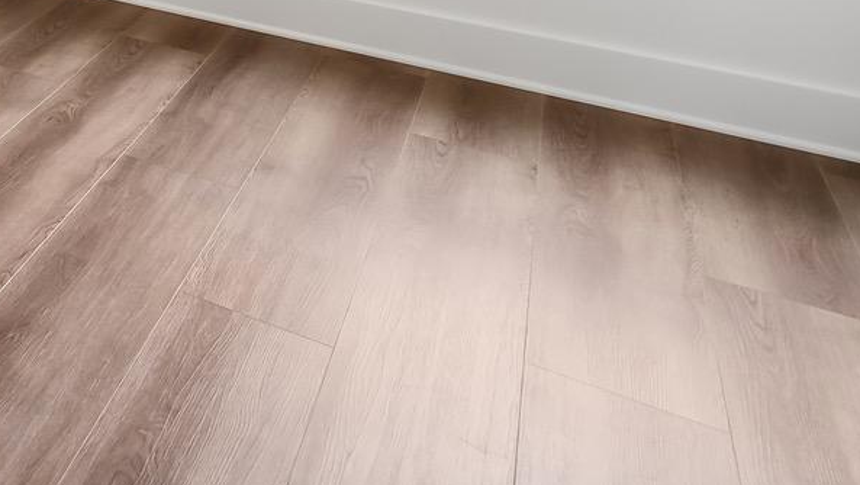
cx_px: -434
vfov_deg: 19.5
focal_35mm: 47
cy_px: -374
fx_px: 1072
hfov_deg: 28.3
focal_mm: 13
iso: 100
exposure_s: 1/5
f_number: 7.1
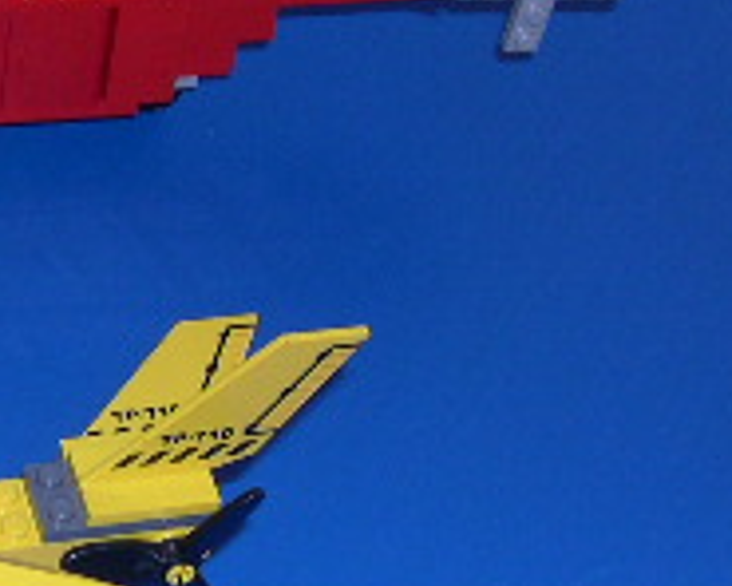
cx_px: -388
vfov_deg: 12.0
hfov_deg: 14.0
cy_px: 392
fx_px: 2773
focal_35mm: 128
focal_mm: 8
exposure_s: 1/30
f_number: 7.6
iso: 100
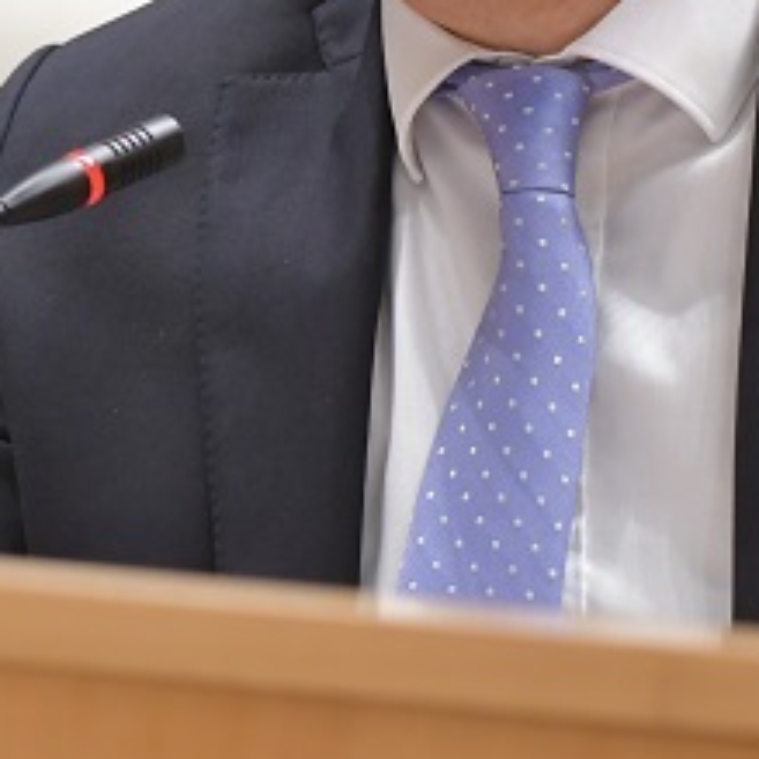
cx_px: 762
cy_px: -182
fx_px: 9650
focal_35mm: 389
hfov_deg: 4.5
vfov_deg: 4.5
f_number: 4
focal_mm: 80
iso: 2000
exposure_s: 1/125
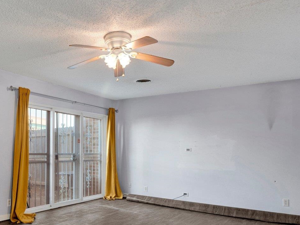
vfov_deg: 44.8
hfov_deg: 56.6
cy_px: 154
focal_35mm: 31
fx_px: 267
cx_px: 88
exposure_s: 1/10
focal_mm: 14.9
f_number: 8
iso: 400
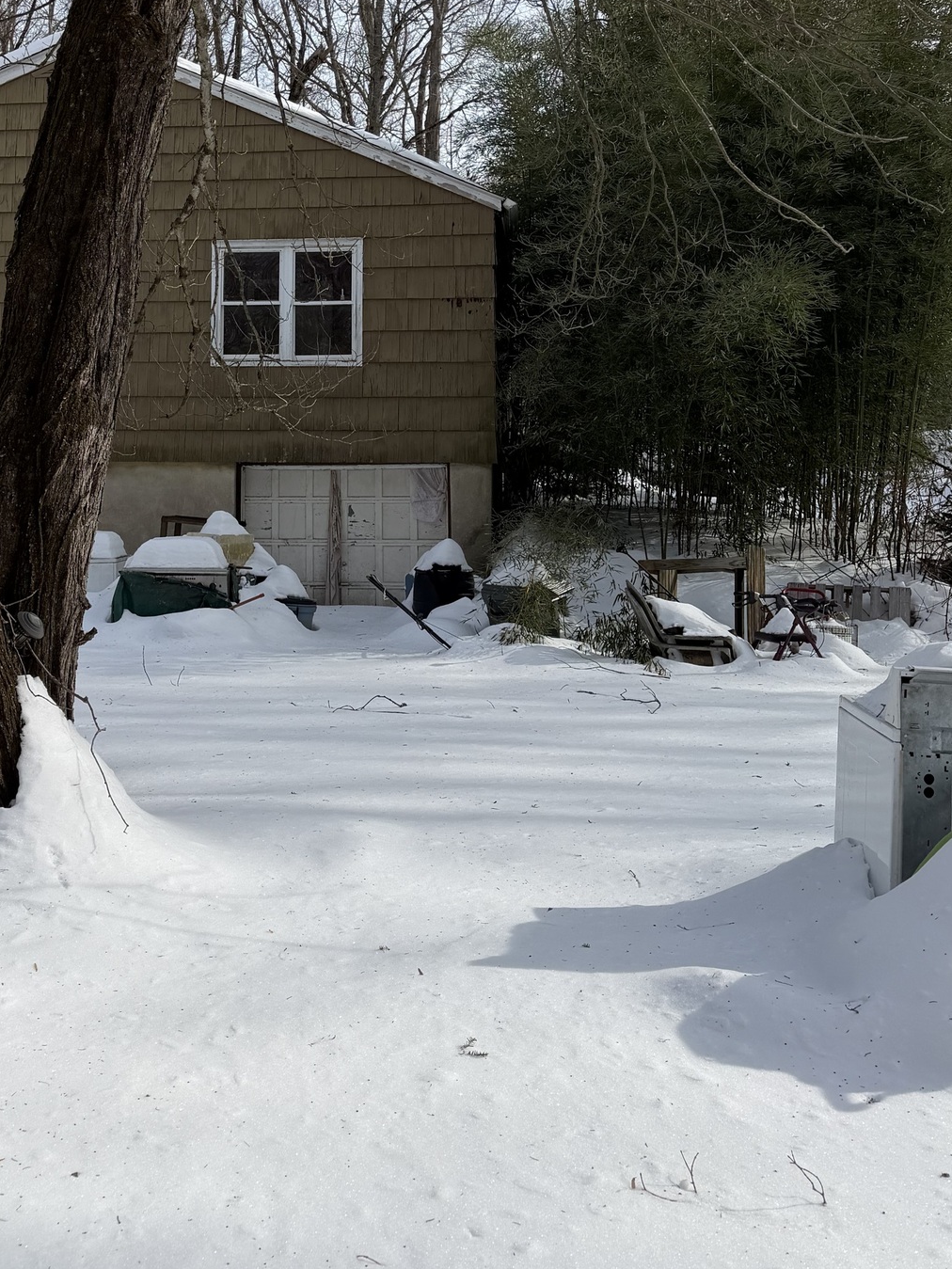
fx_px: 1503
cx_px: 315
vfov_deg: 44.7
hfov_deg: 34.8
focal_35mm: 41
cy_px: 368
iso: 80
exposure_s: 1/5319
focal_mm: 6.76
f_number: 1.78
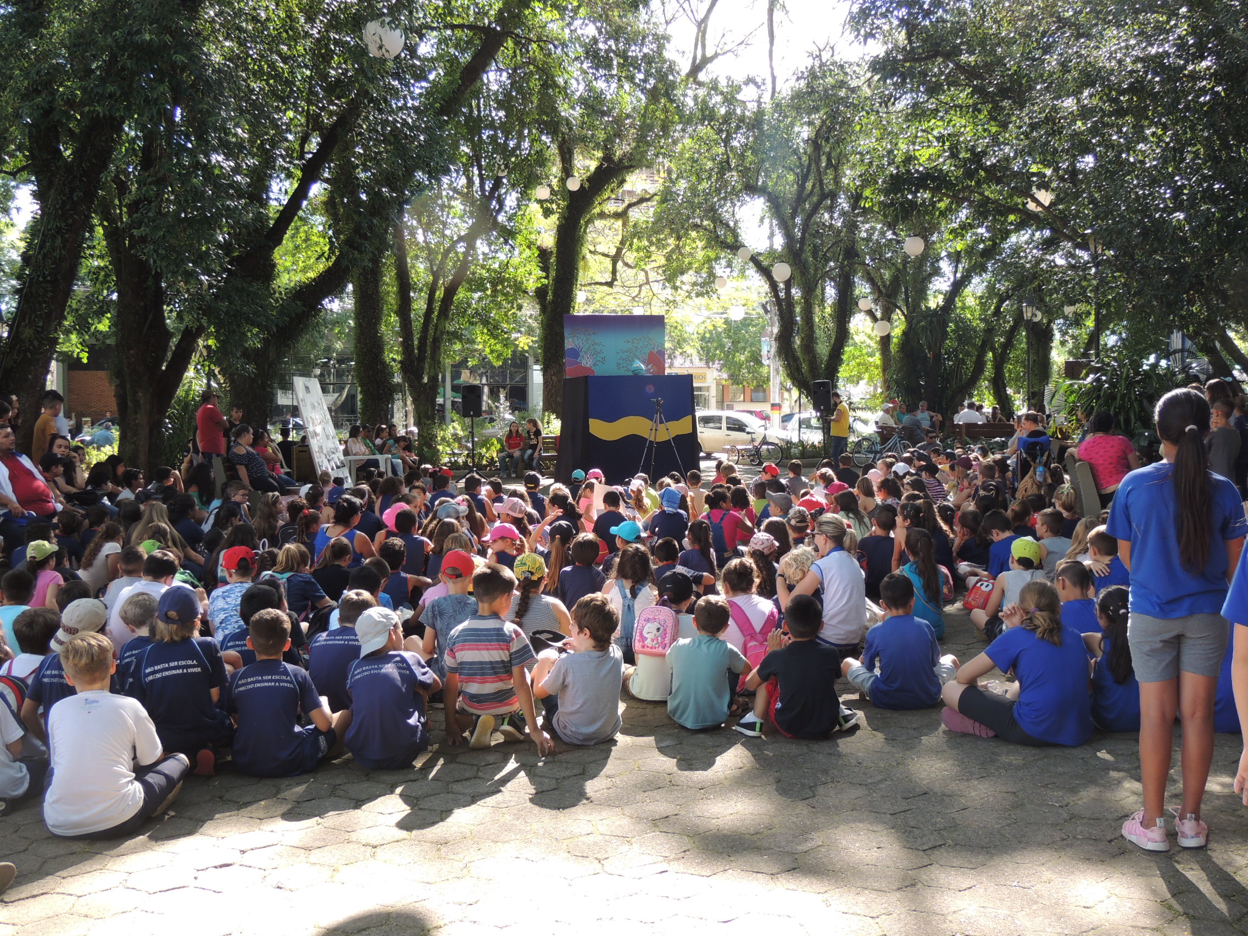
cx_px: 624
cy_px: 468
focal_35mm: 35
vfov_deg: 40.7
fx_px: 1262
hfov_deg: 52.6
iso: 100
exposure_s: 1/80
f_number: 3.3
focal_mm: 6.2
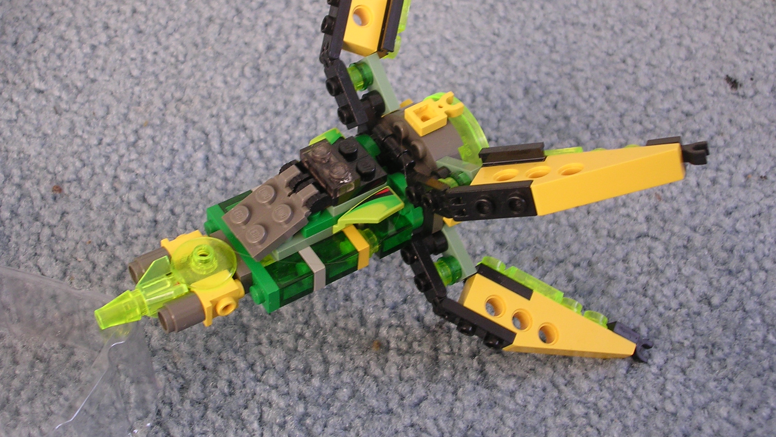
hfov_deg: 33.8
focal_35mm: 62
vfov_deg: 19.4
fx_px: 1276
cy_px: 156
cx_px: 392
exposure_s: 1/27.3
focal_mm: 8.5
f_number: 3.3
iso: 100
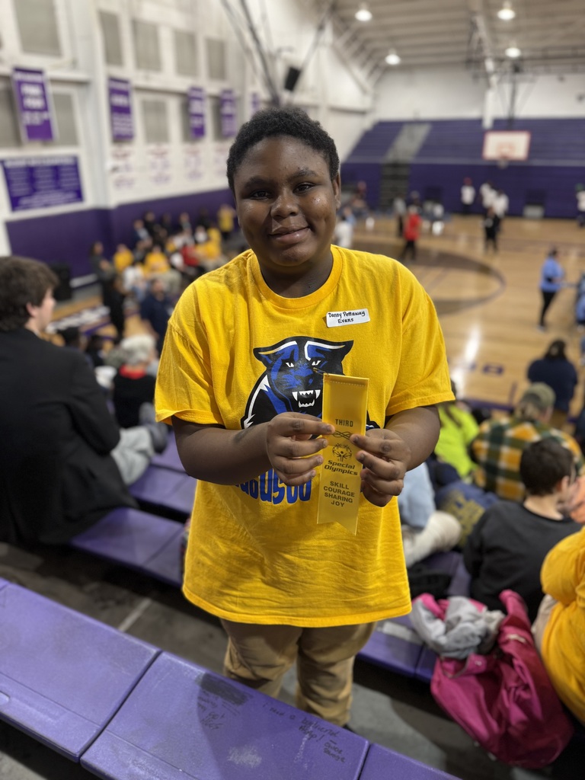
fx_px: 541
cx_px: 292
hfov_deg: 56.8
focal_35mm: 24
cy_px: 390
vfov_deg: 71.6
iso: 125
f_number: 1.78
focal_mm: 6.76
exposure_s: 1/60
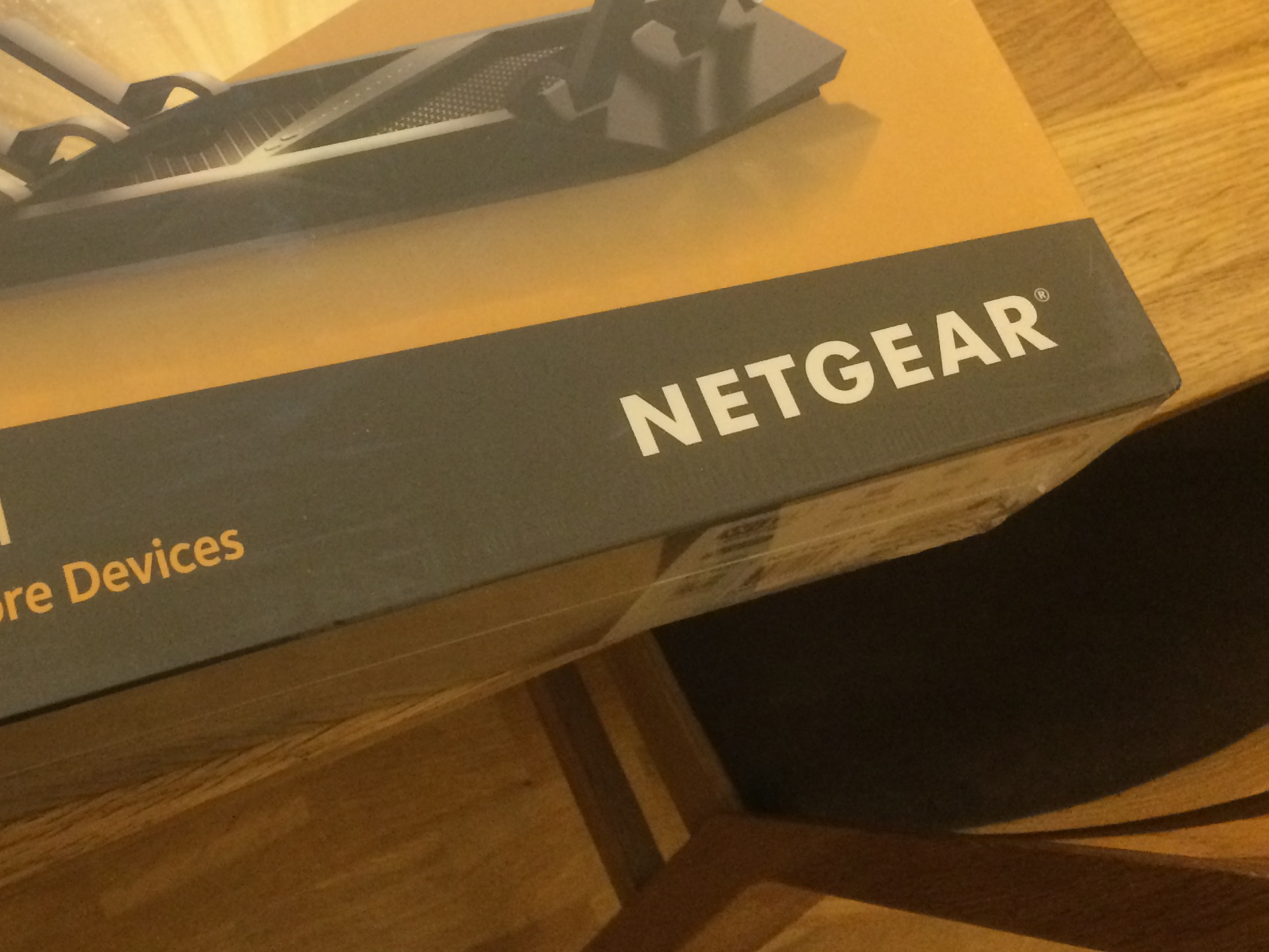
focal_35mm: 51
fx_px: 1870
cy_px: 157
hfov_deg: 36.2
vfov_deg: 27.8
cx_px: 254
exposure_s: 1/17
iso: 320
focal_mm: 4.15
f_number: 2.2
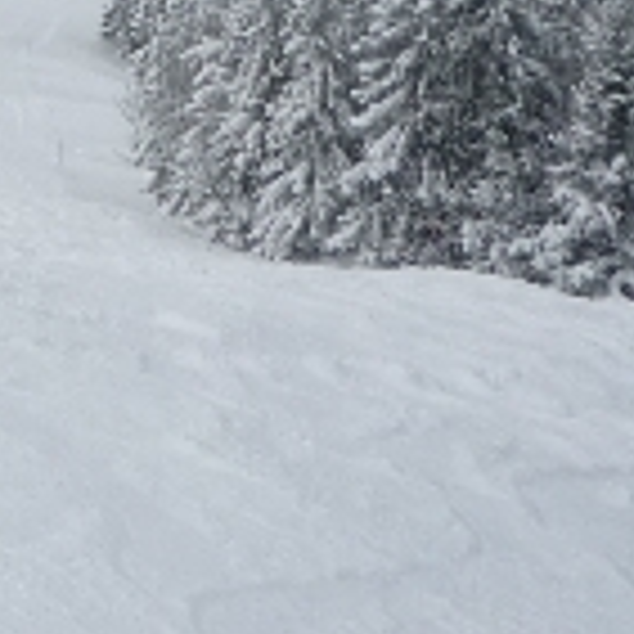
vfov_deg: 10.5
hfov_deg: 10.4
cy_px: -256
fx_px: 3336
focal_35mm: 161
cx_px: -382
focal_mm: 5.2
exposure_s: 1/1000
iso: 100
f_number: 6.3
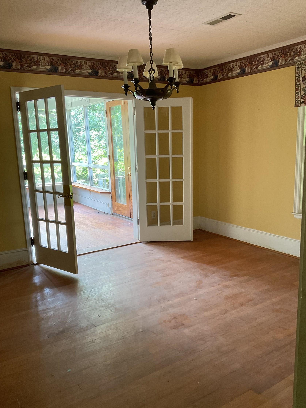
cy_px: 208
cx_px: 158
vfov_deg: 60.0
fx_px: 354
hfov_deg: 46.8
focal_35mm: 30
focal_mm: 3
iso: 64
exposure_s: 1/50
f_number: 1.8
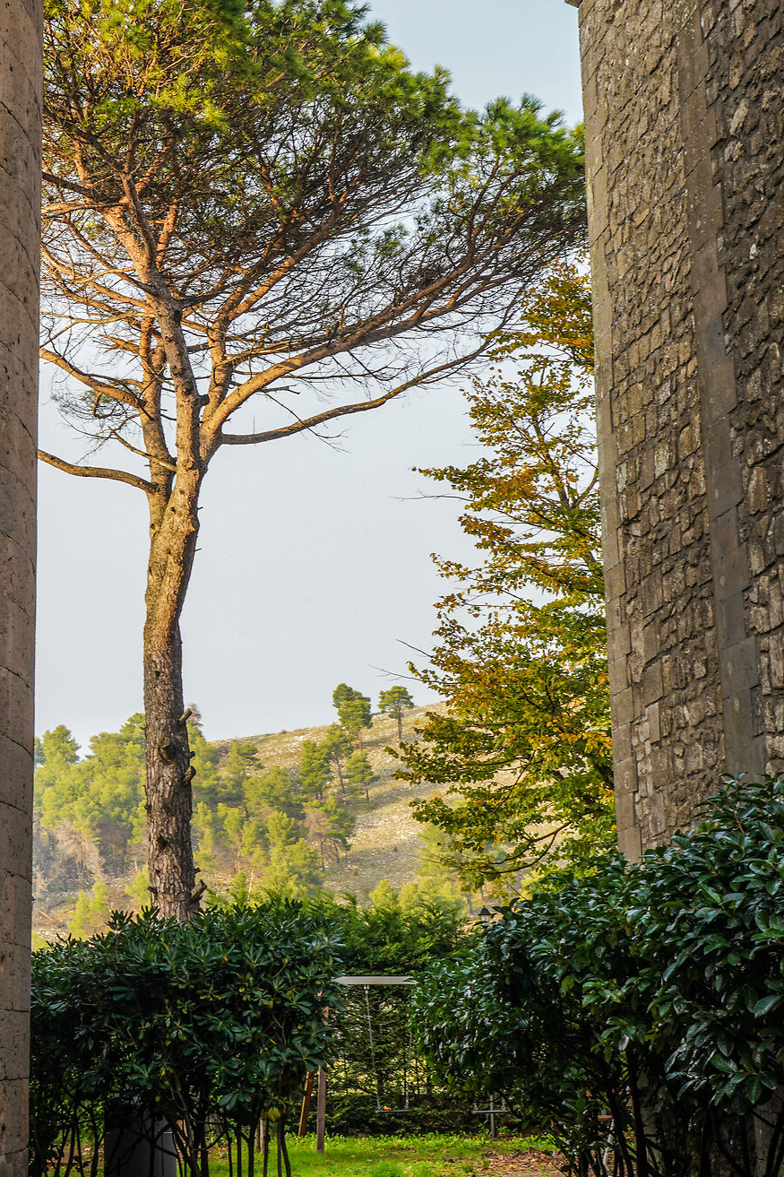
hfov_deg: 20.9
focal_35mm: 64
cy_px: 446
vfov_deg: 31.3
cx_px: 103
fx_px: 2091
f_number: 8
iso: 100
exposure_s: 1/40
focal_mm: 35
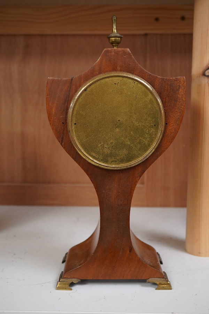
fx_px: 392
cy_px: 157
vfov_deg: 43.6
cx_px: 104
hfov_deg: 29.9
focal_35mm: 45
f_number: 8
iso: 1250
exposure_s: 1/125
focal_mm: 30
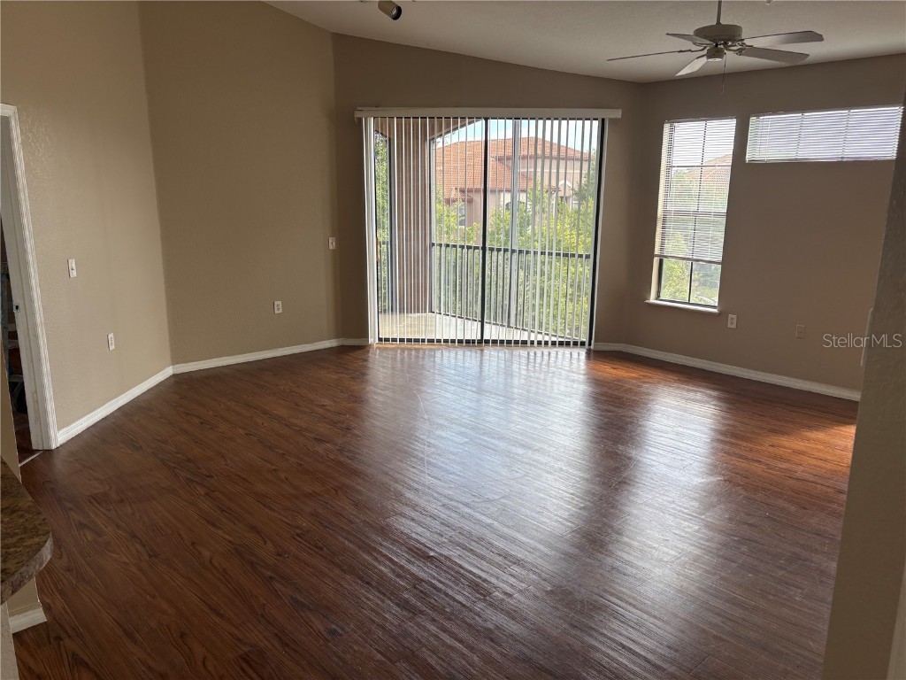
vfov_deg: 53.1
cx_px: 453
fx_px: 680
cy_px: 340
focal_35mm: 26
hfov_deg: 67.3
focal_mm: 5.96
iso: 40
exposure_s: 1/150
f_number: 1.6
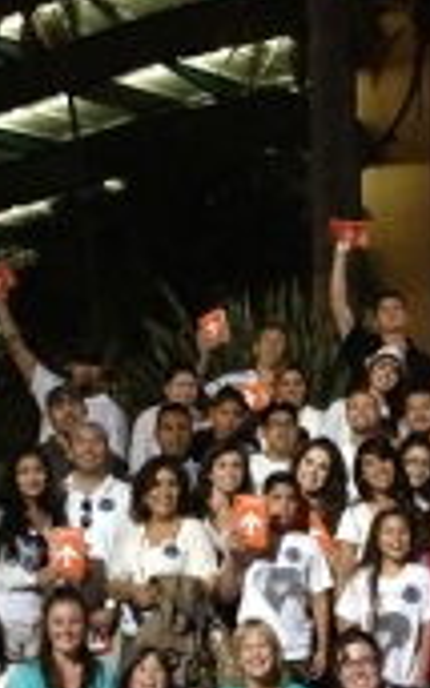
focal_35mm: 92
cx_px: 269
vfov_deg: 22.5
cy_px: 368
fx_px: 1724
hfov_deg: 14.2
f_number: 2.4
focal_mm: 4.13
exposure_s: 1/15
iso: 800
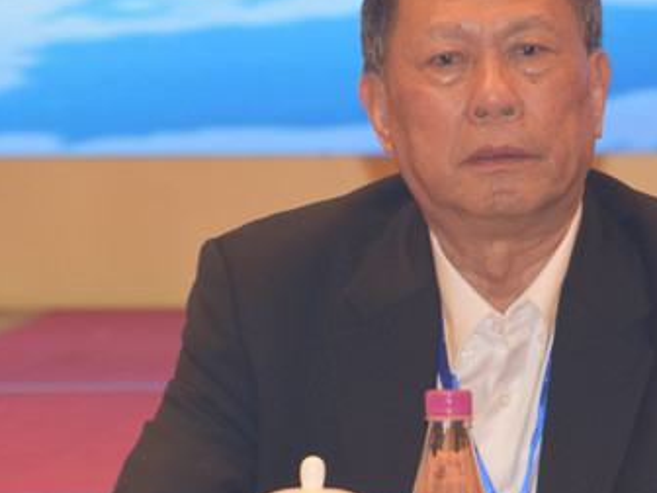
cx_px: 555
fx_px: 8809
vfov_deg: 3.2
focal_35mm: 464
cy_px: 246
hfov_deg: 4.3
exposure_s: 1/80
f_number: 6
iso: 800
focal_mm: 135
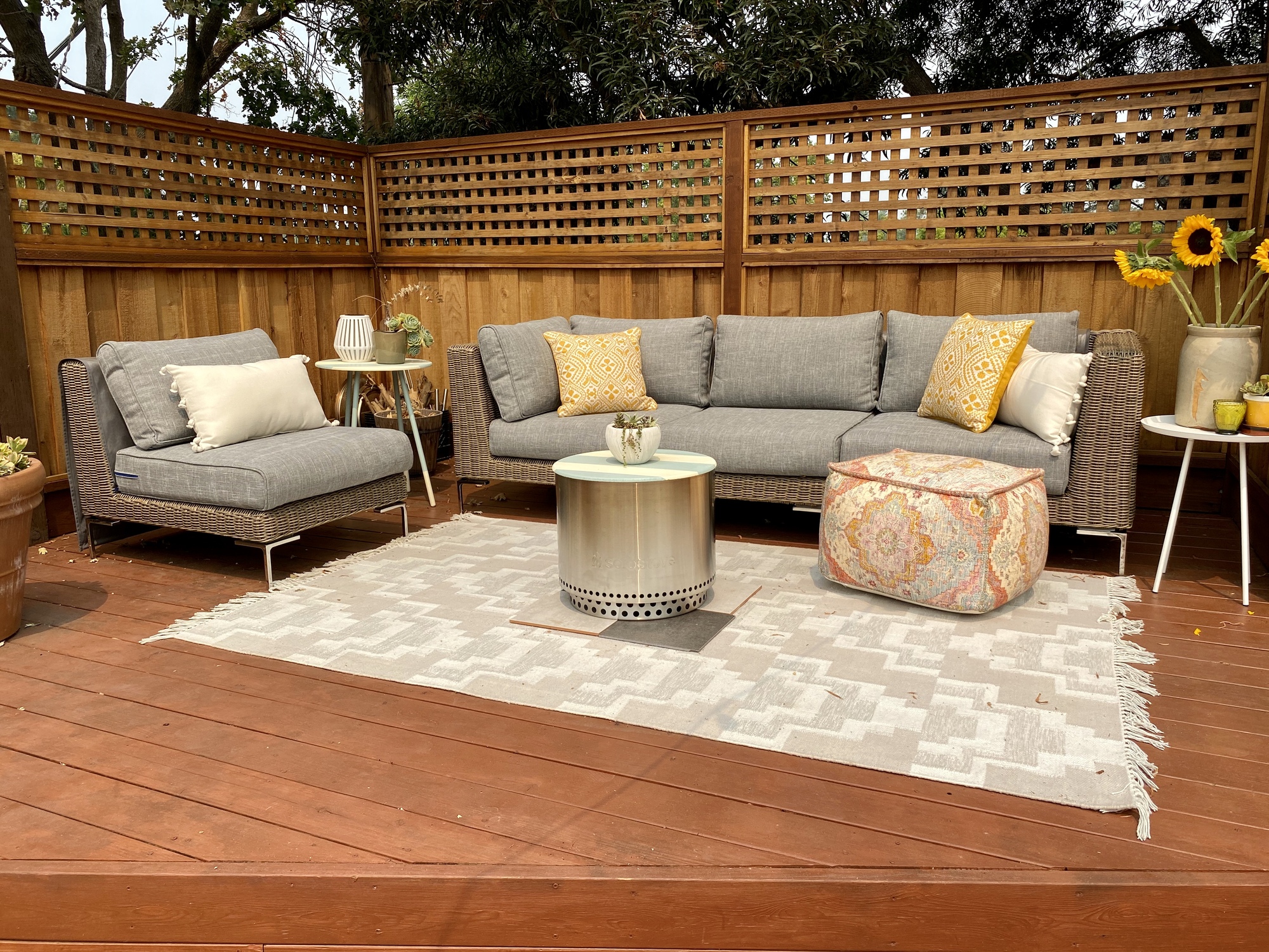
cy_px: 476
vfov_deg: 53.1
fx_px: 953
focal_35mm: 26
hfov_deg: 67.3
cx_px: 634
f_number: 1.8
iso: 32
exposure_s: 1/2463
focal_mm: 4.25
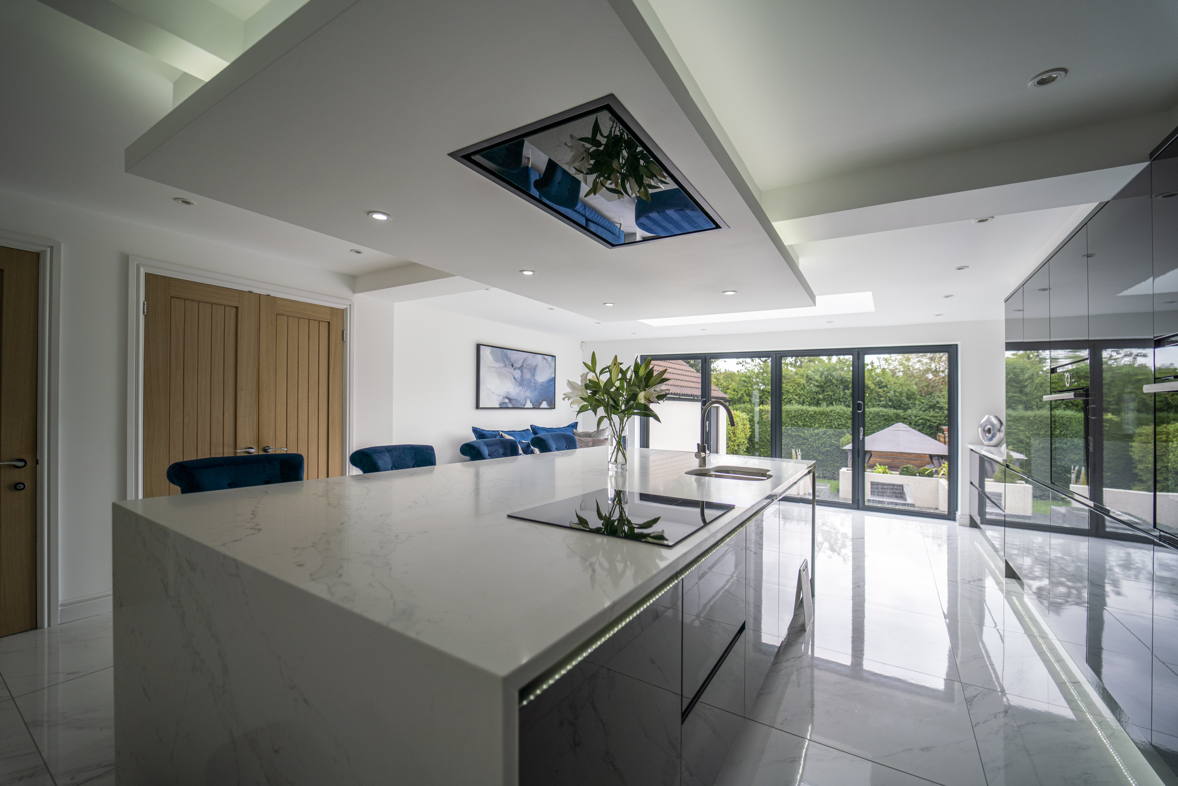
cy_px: 393
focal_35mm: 14
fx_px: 458
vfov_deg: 81.2
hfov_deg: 104.2
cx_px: 589
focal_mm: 14
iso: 200
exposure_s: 1/125
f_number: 2.8
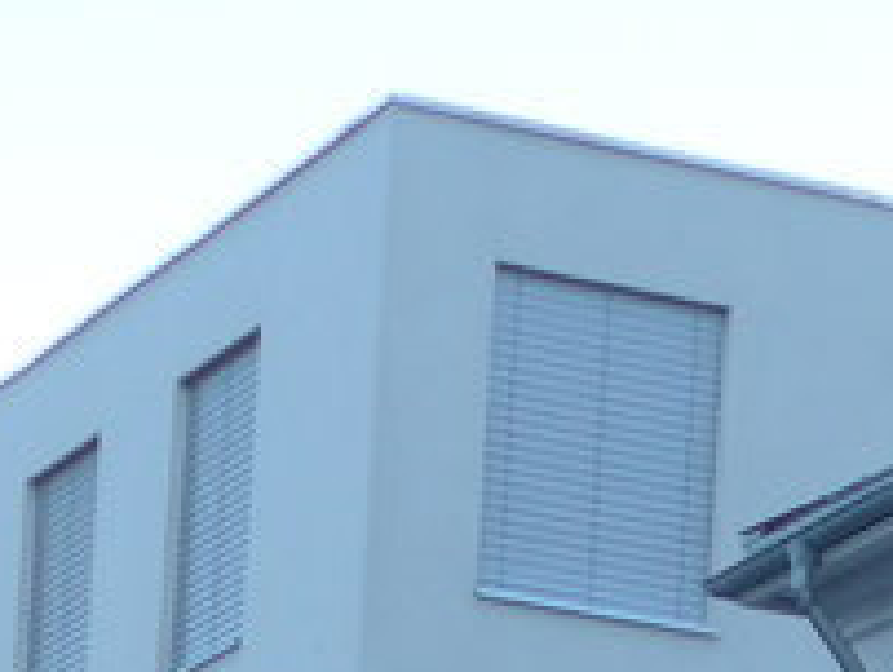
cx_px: 897
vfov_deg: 5.7
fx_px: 6276
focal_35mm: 243
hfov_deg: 8.1
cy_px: 1972
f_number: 2.8
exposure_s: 1/125
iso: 80
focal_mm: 8.4
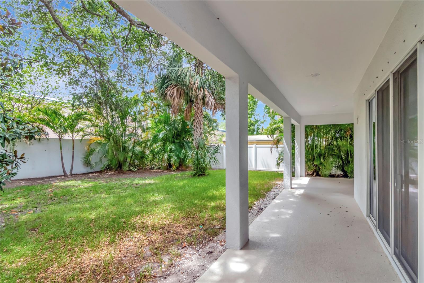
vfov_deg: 72.0
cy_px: 142
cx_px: 212
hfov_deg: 95.0
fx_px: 194
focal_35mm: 16
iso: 1000
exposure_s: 1/200
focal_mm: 11
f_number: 10
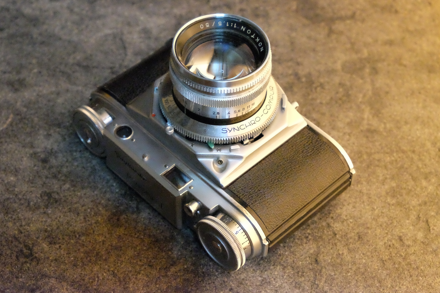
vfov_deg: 17.9
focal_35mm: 76
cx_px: 220
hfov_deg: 26.7
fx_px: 929
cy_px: 146
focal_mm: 50.5
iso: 25600
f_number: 8
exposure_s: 1/100
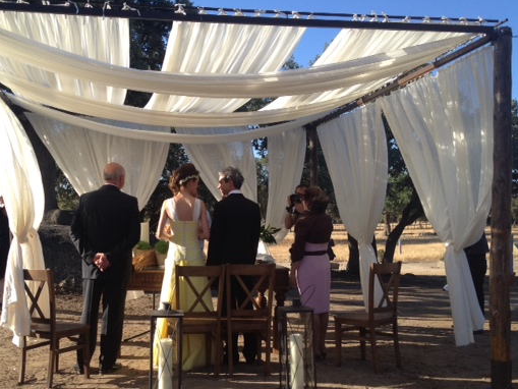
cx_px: 194
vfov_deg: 32.9
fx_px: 659
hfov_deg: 42.6
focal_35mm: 44
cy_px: 218
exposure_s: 1/1062
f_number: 2.4
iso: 80
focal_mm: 4.28
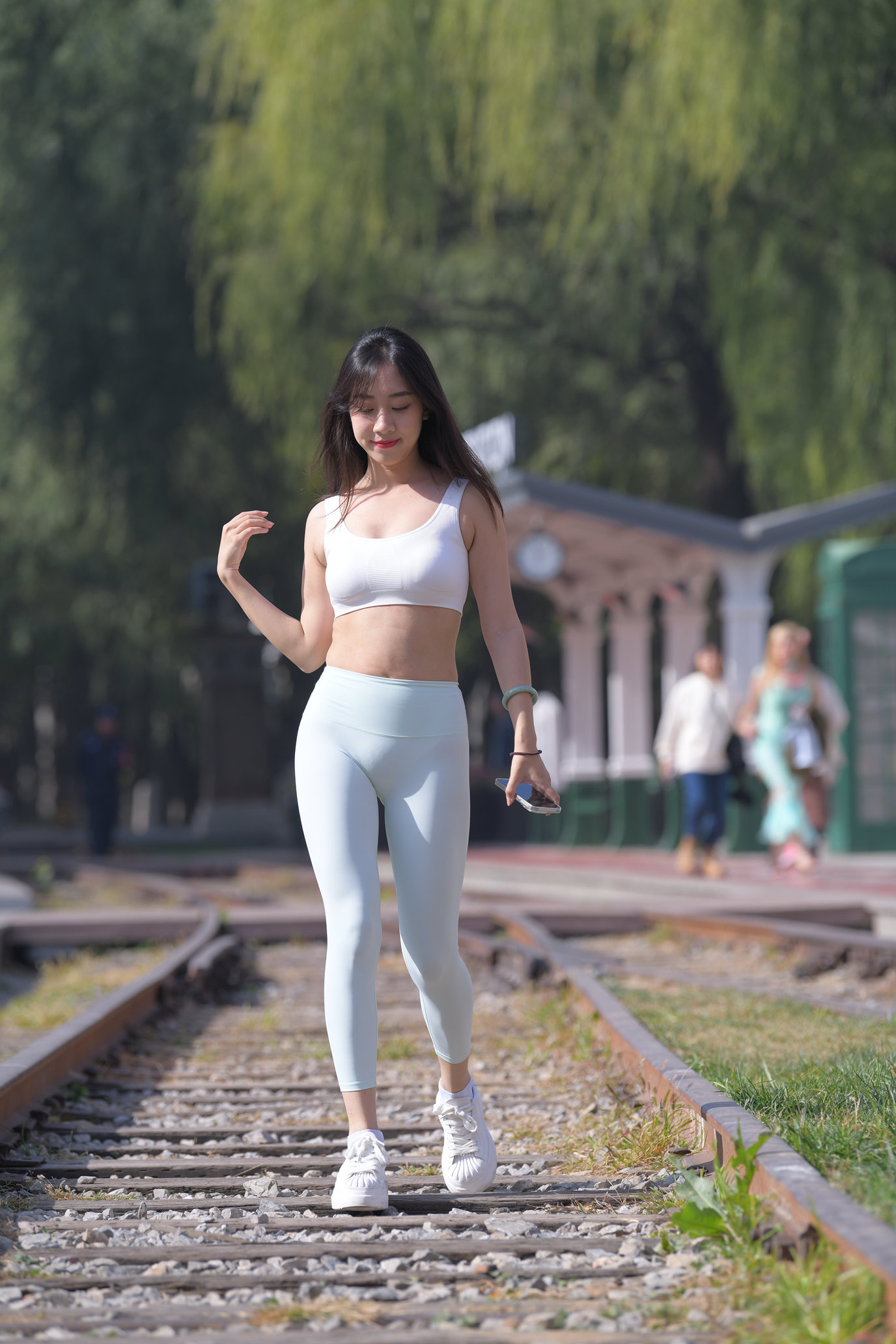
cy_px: 672
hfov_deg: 8.6
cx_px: 448
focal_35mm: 160
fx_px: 5973
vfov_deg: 12.8
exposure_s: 1/1250
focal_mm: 160
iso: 160
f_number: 4
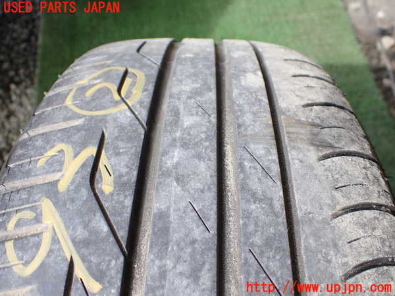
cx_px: 198
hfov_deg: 60.0
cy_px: 148
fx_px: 342
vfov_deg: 46.8
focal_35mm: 30
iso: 100
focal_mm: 5.4
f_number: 2.3
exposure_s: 1/200
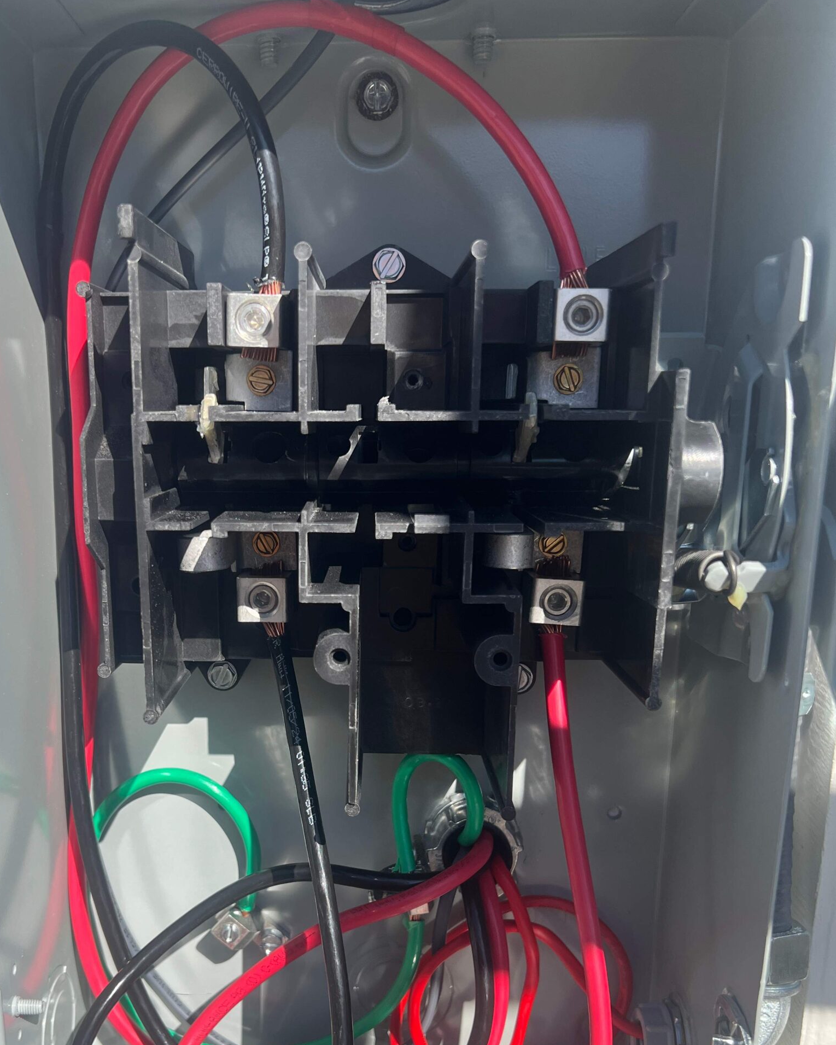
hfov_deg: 43.1
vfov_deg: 51.9
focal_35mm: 34
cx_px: 320
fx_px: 1051
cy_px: 692
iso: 50
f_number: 1.5
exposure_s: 1/2513
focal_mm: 5.7
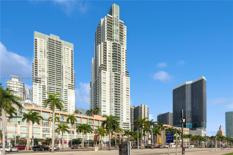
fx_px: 110
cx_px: 116
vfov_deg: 70.4
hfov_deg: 93.3
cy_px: 78
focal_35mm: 17
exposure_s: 1/1250
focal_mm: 17
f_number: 8
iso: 200
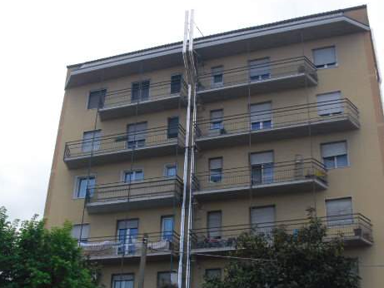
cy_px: 162
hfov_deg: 38.2
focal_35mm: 50
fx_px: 555
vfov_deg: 29.1
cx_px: 197
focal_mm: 6.3
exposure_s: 1/160
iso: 100
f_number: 7.8
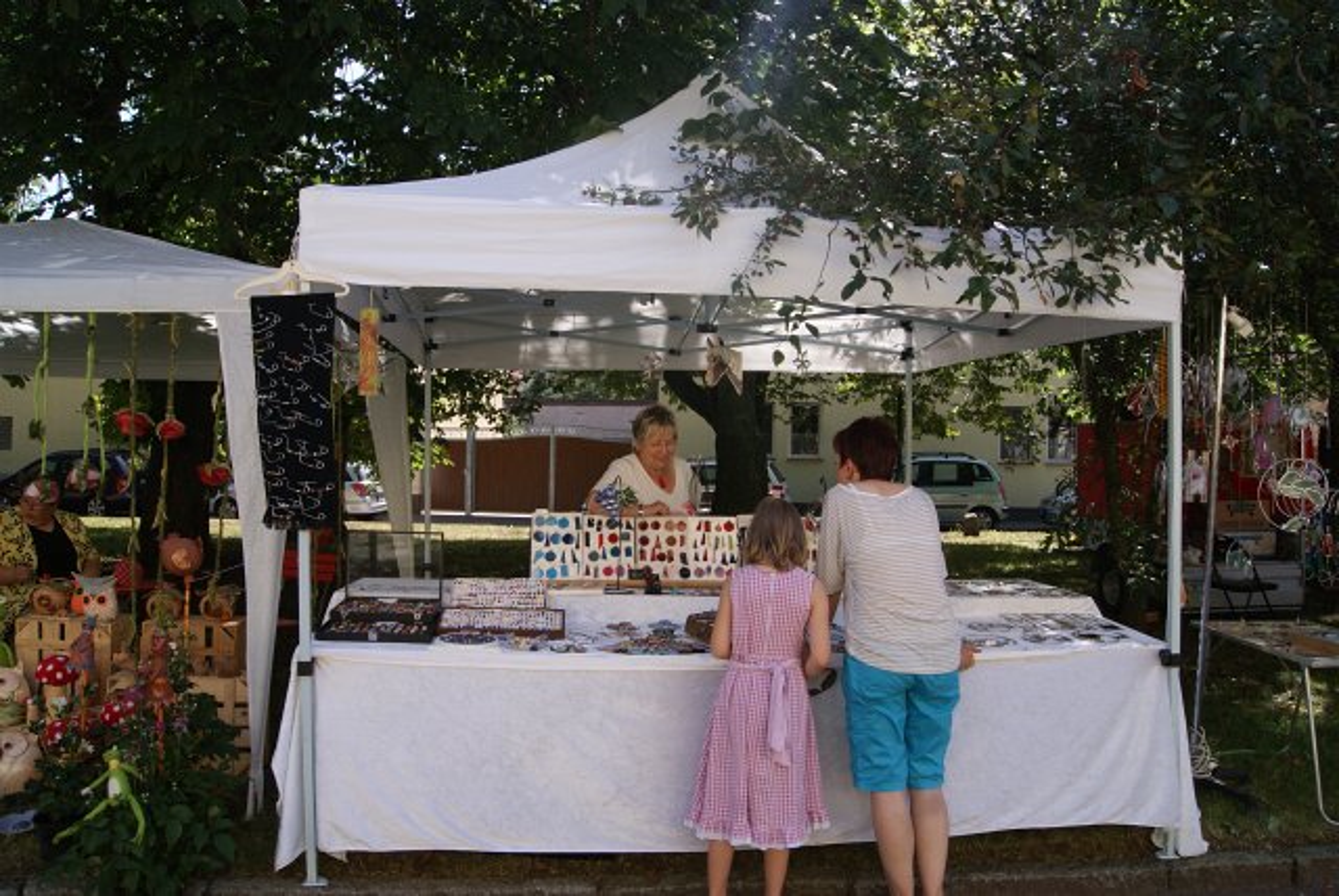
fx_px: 1005
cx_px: 670
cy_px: 448
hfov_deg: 67.3
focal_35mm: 27
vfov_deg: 48.0
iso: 100
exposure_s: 1/80
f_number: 9
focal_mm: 18
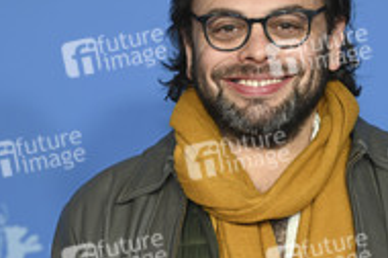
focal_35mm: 145
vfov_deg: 9.4
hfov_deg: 14.1
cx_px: 264
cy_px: 207
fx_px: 1560
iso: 320
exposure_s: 1/160
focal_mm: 61
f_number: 2.8
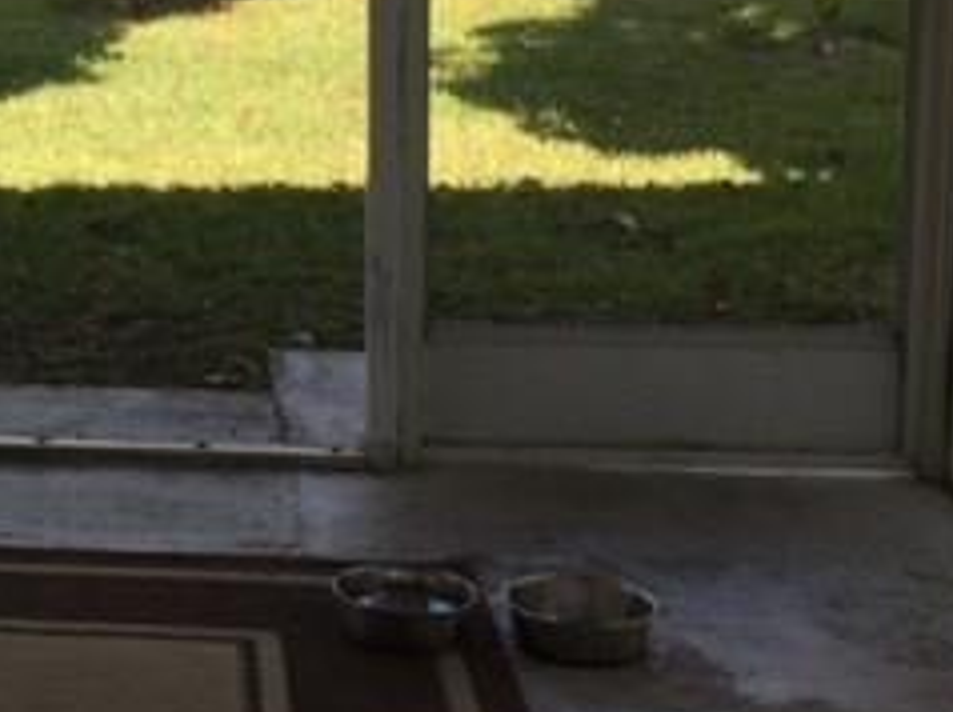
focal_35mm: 78
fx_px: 2145
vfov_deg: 18.7
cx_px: -212
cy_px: 128
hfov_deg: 22.9
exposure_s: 1/488
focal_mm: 4.15
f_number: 2.2
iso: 32
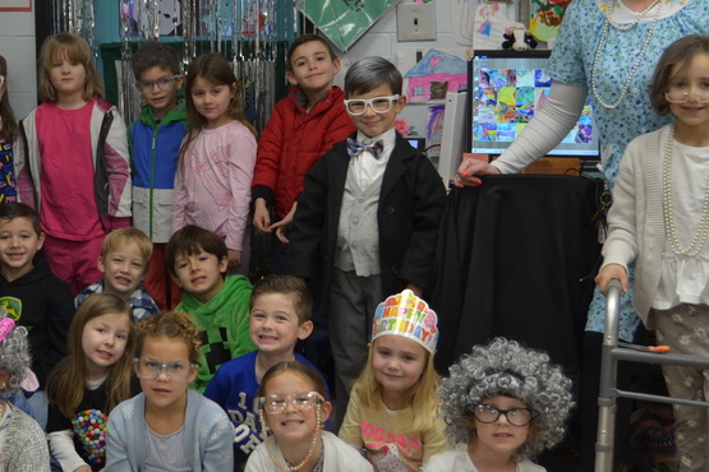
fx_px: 1418
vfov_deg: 18.9
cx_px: 142
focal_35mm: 72
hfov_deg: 27.5
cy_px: 165
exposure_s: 1/60
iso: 450
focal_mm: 26
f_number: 4
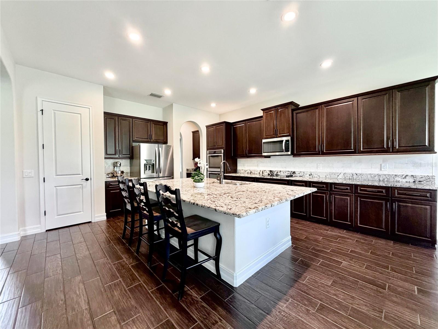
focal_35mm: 14
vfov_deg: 85.7
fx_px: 177
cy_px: 164
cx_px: 219
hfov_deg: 102.1
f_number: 2.2
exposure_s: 1/60
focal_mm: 2.22
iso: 250
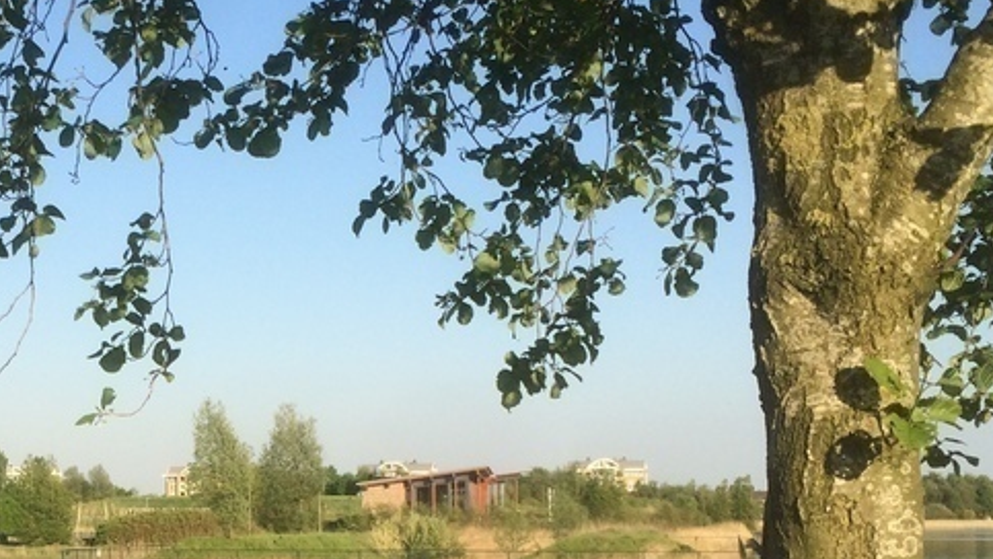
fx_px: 1765
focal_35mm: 67
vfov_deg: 17.6
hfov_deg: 30.2
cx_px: 113
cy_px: 536
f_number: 2.2
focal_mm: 4.15
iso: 32
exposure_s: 1/1414
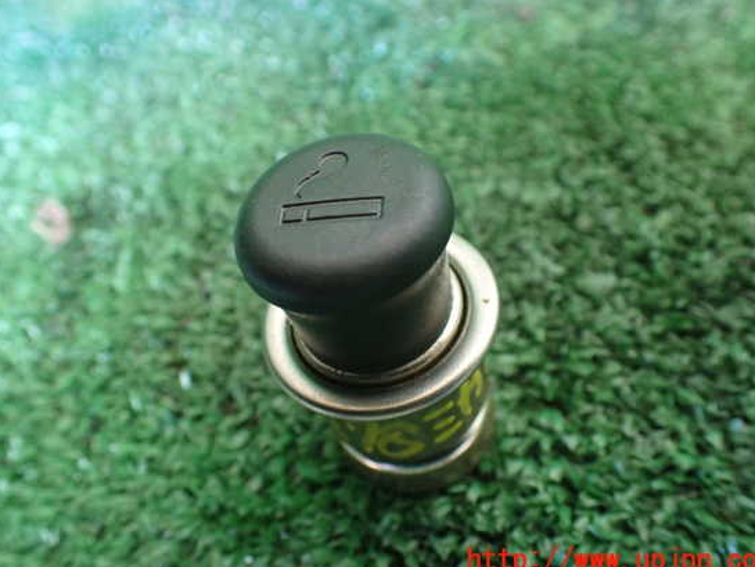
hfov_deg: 55.3
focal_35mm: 33
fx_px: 720
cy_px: 266
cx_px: 364
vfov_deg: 42.9
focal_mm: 5.4
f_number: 2.3
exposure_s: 1/50
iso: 800
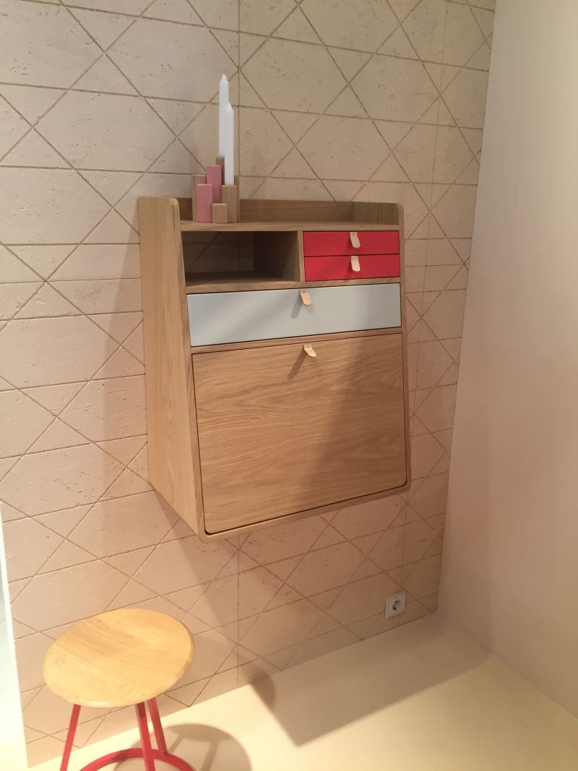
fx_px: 646
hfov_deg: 48.2
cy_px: 386
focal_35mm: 29
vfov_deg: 61.7
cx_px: 289
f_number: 2.2
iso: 80
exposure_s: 1/33
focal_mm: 4.15
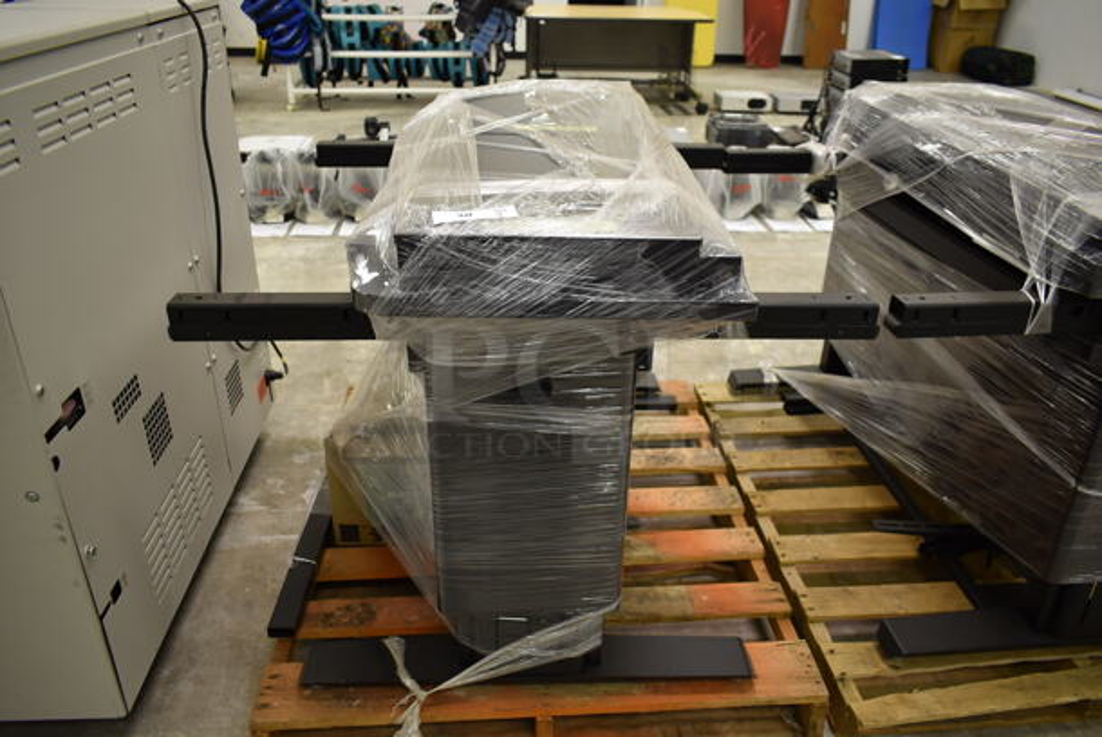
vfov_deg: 48.0
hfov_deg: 67.3
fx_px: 827
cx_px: 551
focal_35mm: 27
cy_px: 368
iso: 450
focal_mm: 18
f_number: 3.5
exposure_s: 1/30
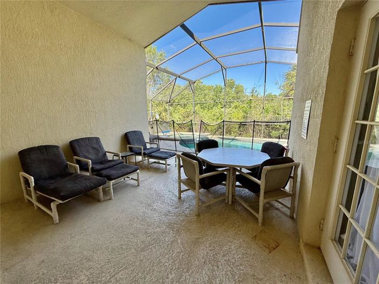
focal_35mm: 14
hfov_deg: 102.1
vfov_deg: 85.6
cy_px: 142
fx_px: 153
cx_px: 190
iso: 50
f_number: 2.2
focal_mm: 2.22
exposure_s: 1/324
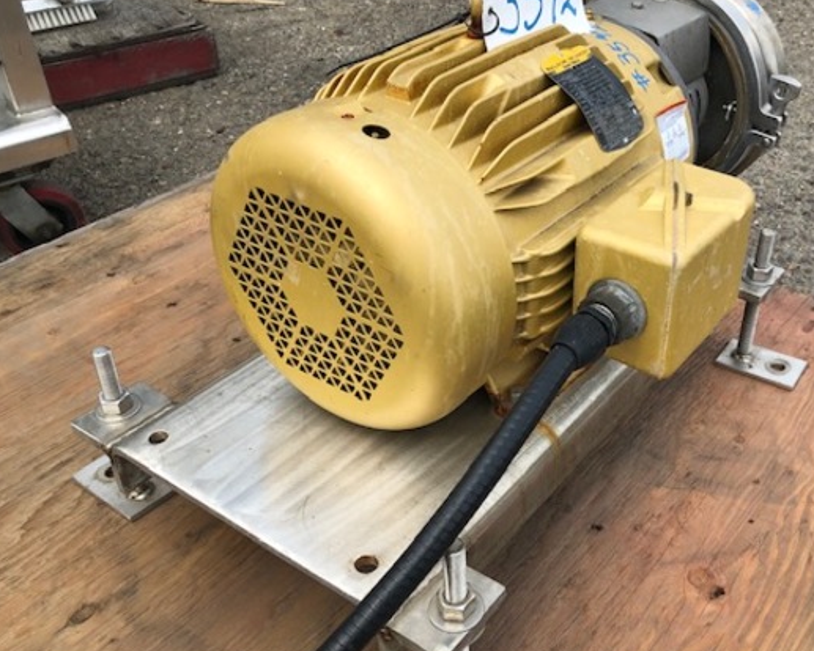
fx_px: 892
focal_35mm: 37
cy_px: 329
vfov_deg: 40.2
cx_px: 521
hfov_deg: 48.5
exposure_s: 1/889
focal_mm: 4
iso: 20
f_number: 1.8
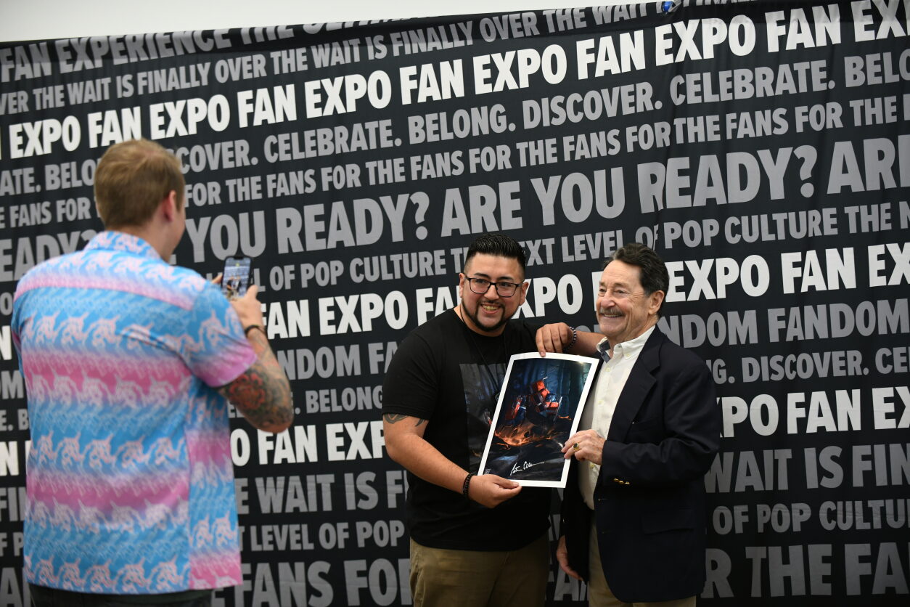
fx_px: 2401
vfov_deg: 14.4
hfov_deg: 21.5
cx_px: 455
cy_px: 304
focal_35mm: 95
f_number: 3.2
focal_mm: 95
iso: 1000
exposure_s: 1/100
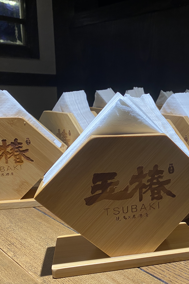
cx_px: 175
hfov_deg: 31.6
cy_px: 156
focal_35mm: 40
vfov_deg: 48.4
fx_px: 315
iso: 125
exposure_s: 1/69
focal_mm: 4.25
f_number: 1.8
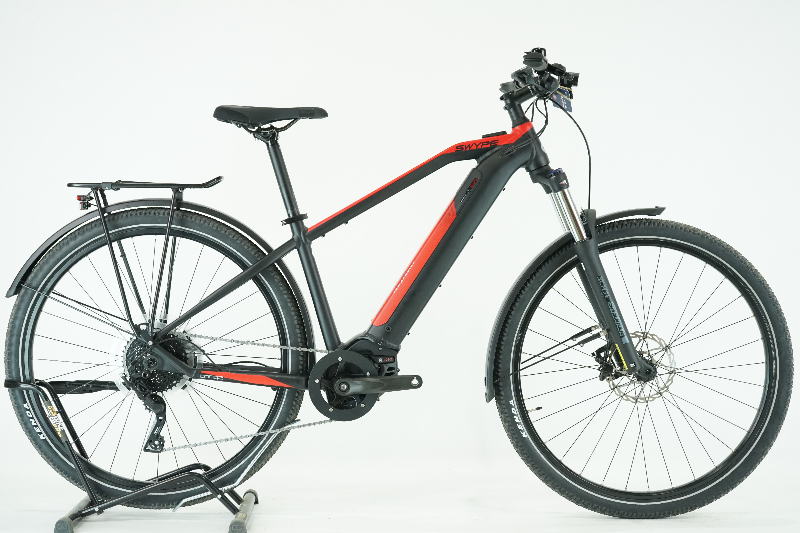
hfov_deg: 32.9
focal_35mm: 61
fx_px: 1355
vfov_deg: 22.3
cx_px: 400
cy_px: 266
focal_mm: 61
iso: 2500
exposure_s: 1/200
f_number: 5.6
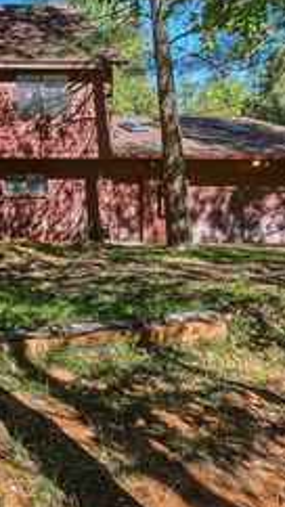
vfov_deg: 62.3
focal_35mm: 31
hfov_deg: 30.9
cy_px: 215
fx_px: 417
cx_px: -69
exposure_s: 1/200
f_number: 9
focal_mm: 14
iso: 100
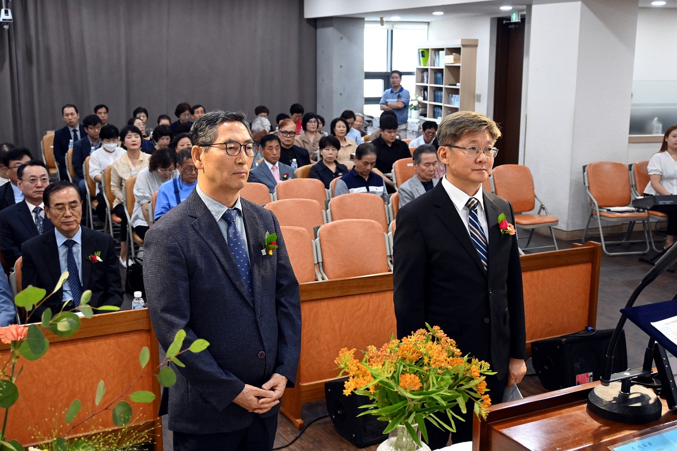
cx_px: 338
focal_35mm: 42
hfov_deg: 46.4
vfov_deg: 31.9
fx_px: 790
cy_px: 226
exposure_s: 1/125
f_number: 4.5
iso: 2800
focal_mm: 28
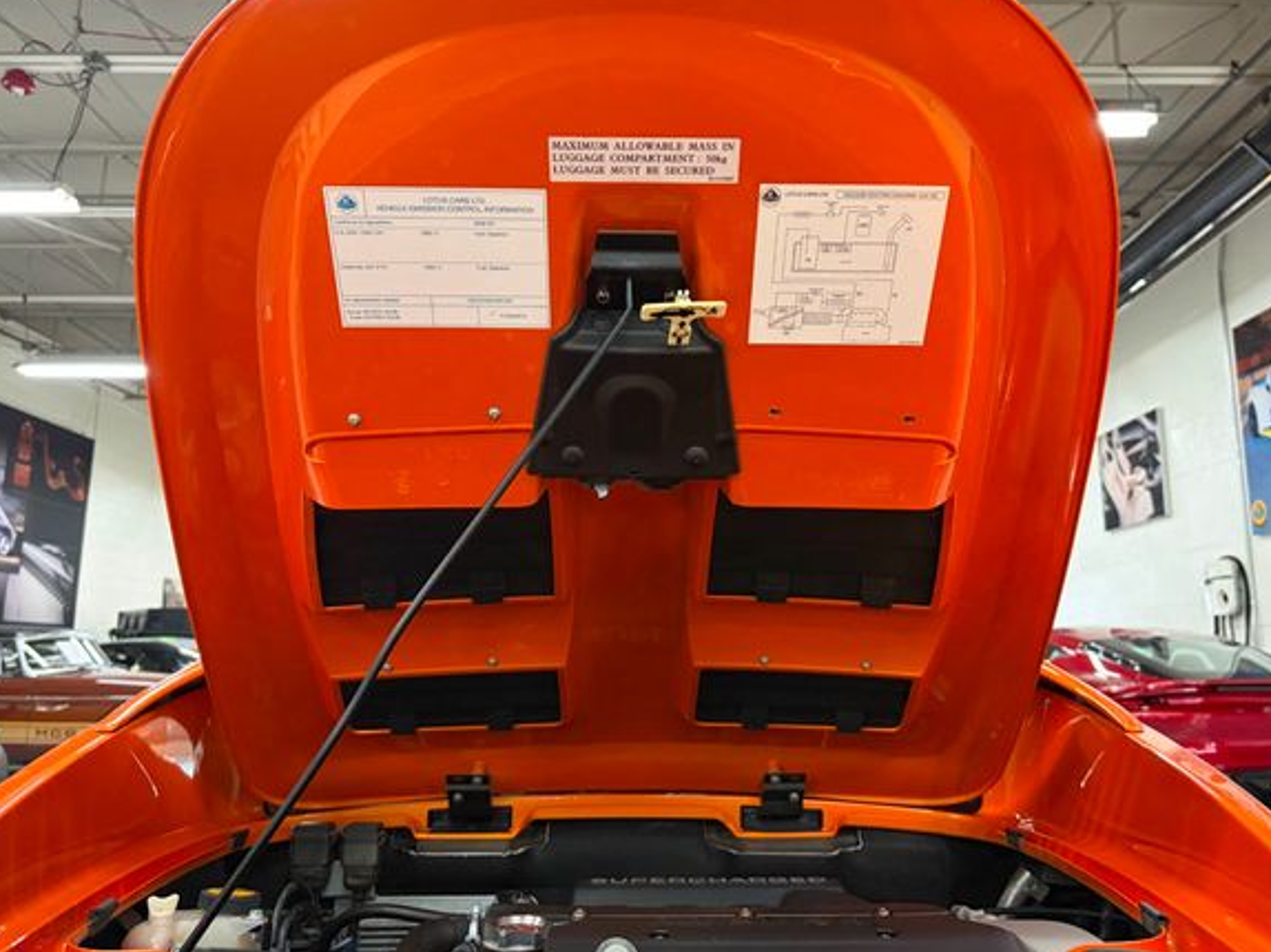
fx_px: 1064
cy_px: 430
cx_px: 662
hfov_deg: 61.7
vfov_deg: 48.1
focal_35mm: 29
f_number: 1.6
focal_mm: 5.96
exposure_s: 1/40
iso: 400
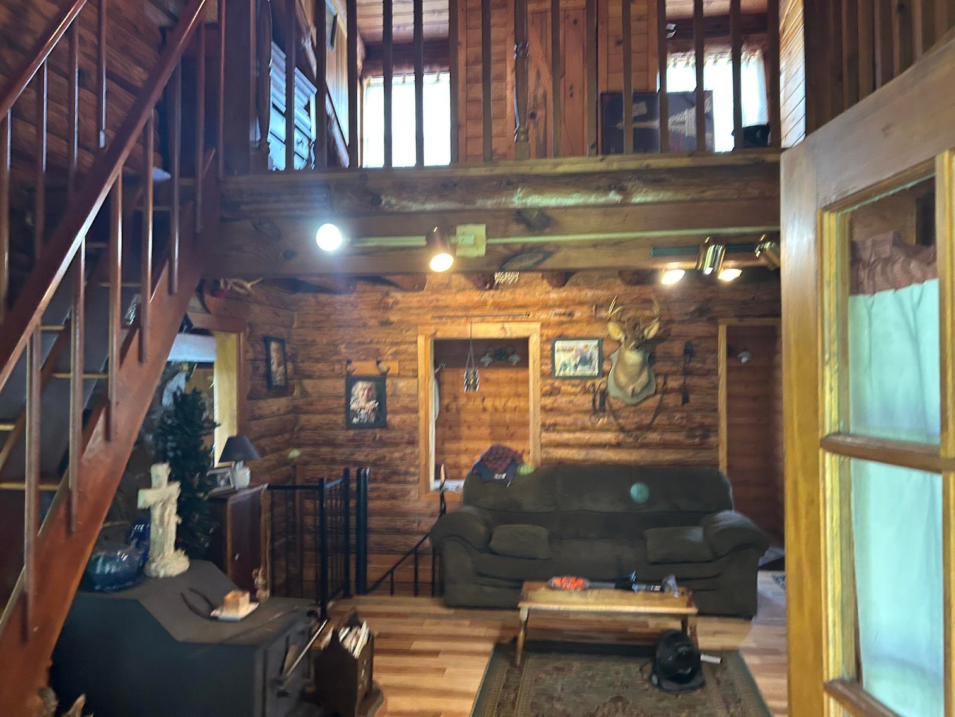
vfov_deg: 53.1
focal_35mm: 26
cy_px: 358
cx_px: 478
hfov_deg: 67.3
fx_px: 717
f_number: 1.5
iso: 320
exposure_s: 1/60
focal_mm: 5.7
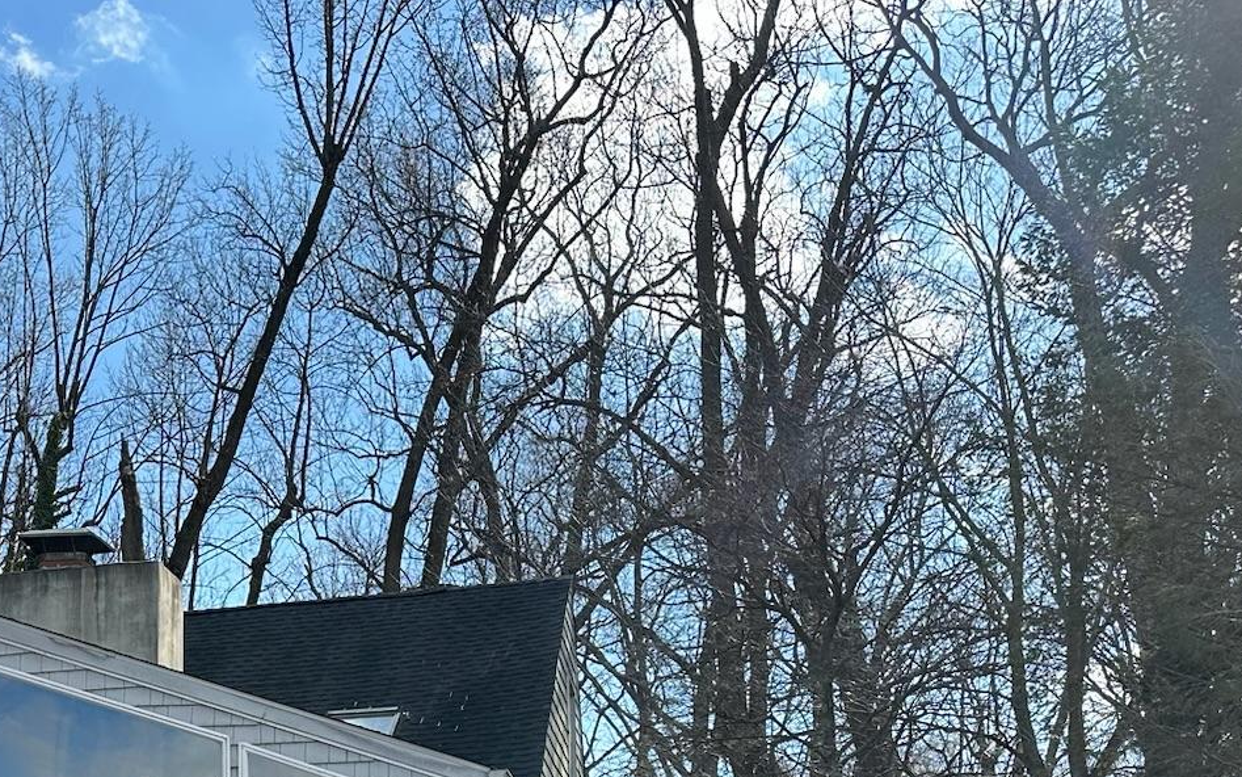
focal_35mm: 55
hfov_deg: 34.7
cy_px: 881
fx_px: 1862
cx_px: 108
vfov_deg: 22.1
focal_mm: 6.86
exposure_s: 1/2469
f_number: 1.78
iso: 80
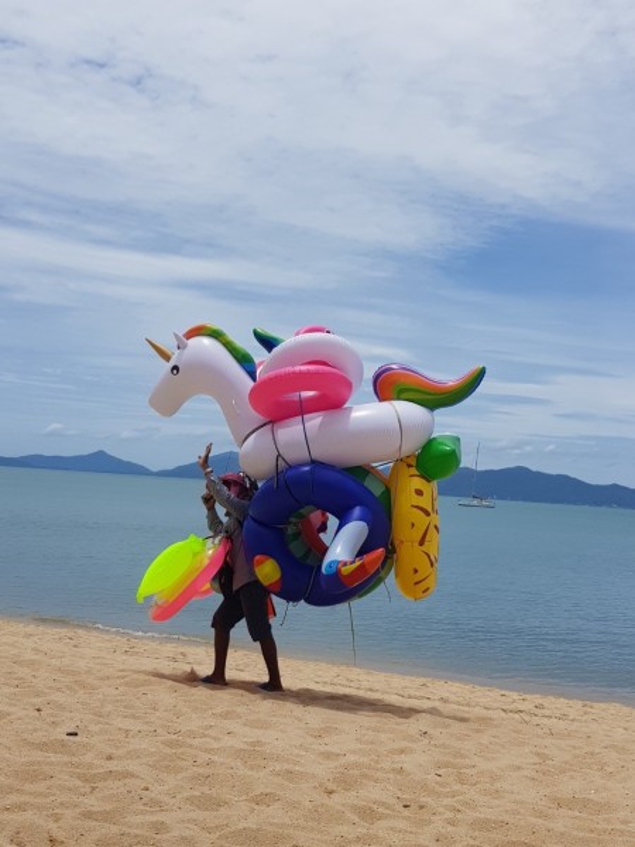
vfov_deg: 67.3
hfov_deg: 53.1
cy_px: 424
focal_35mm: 26
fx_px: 636
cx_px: 318
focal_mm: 4.2
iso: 40
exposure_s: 1/5616
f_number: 1.7
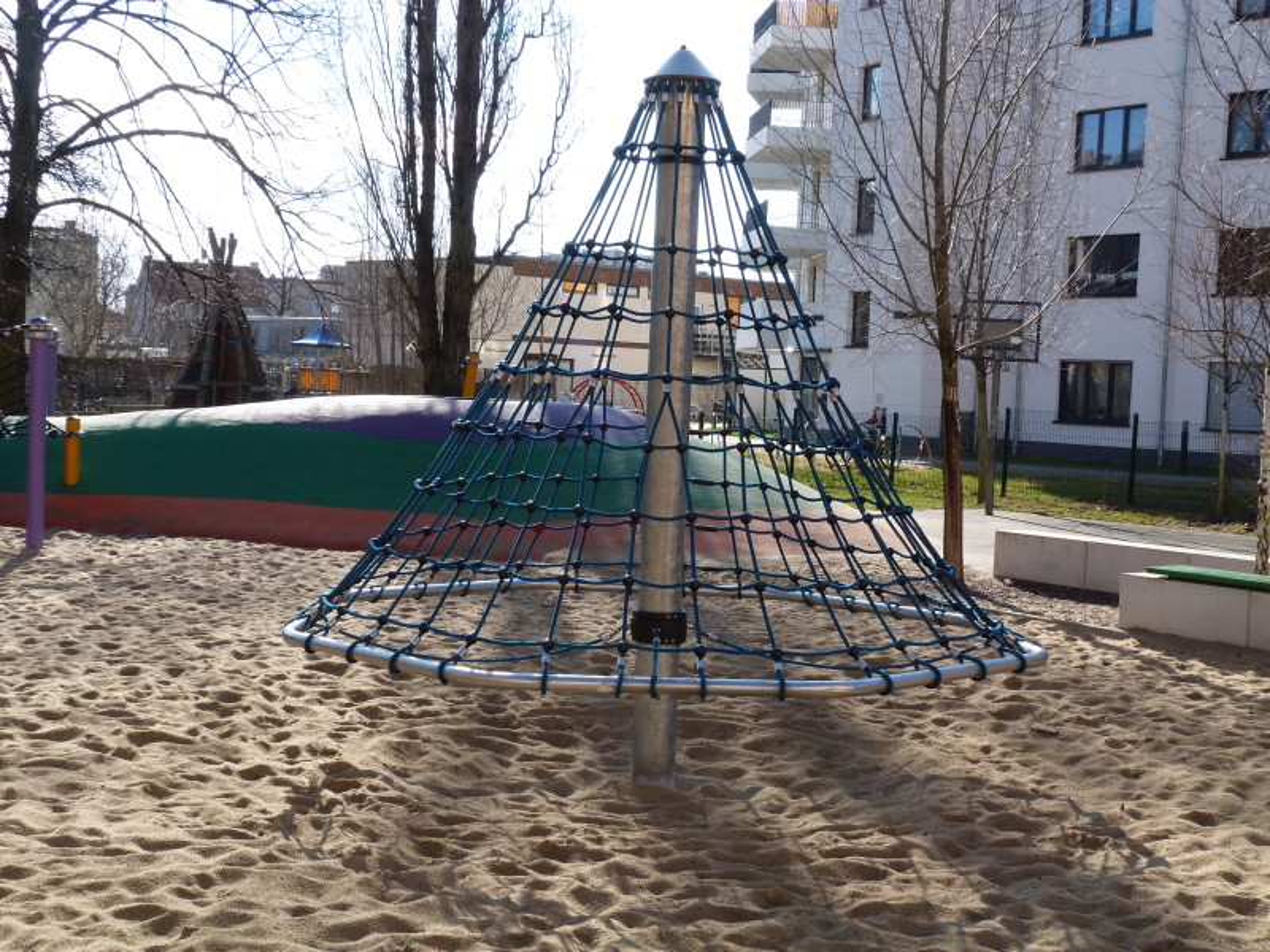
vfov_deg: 30.9
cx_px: 635
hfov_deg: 40.4
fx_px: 1724
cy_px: 476
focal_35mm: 47
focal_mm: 8.5
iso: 80
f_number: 4.5
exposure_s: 1/250
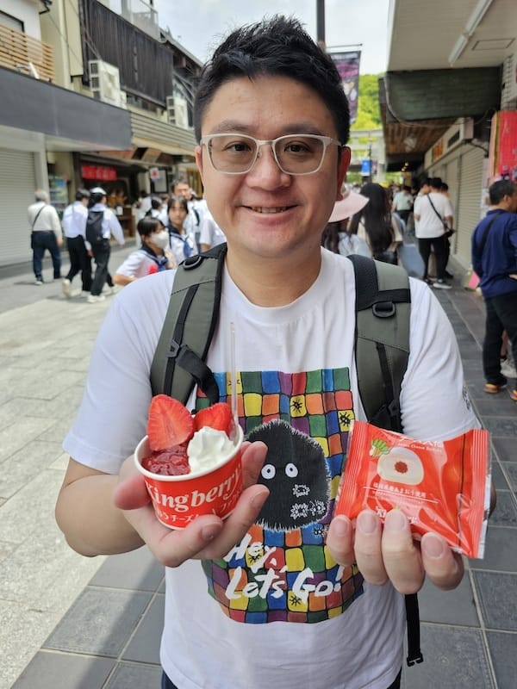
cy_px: 344
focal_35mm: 23
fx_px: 458
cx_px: 258
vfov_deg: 73.9
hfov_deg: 58.9
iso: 10
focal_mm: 6.3
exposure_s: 1/250
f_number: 1.7
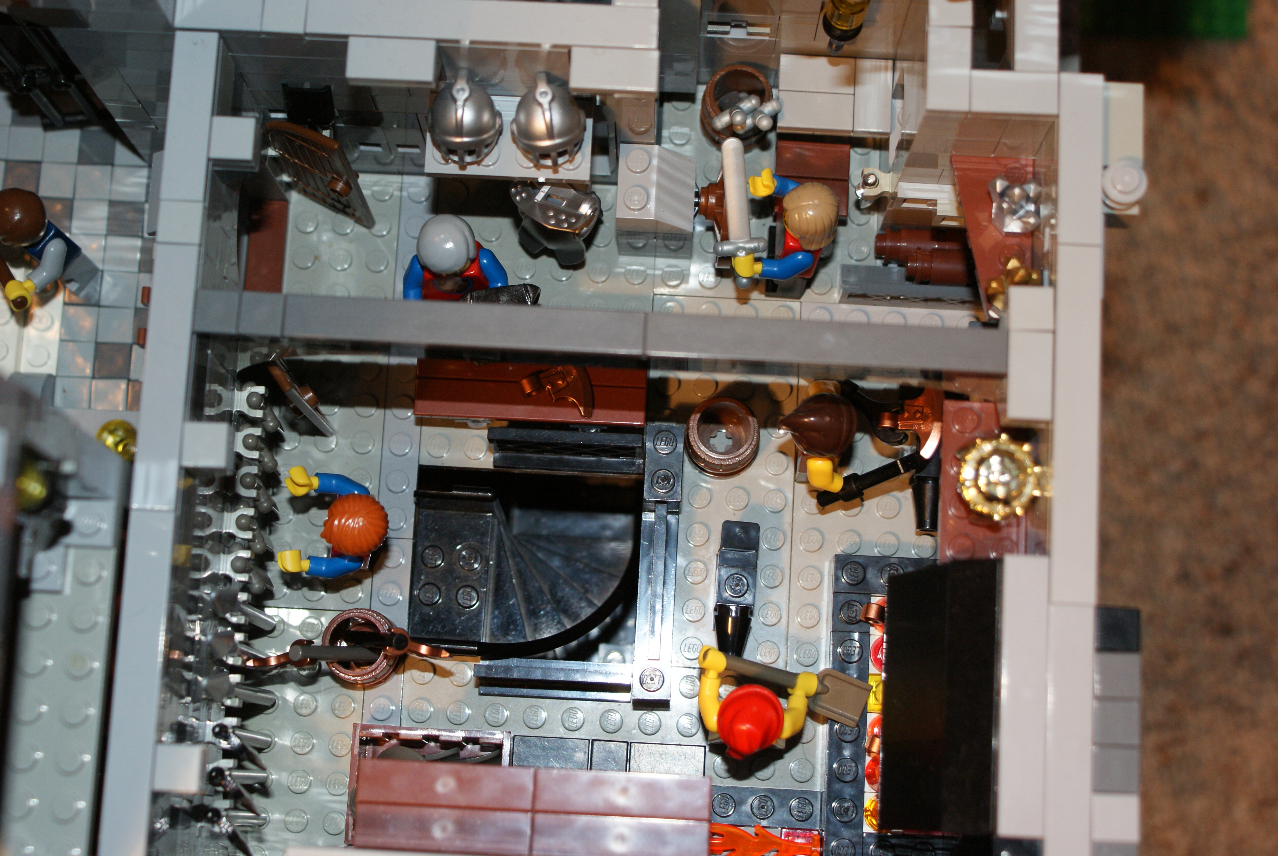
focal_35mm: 60
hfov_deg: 33.4
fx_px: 2133
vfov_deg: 22.7
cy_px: 428
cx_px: 639
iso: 400
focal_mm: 40
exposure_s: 1/60
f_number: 5.6
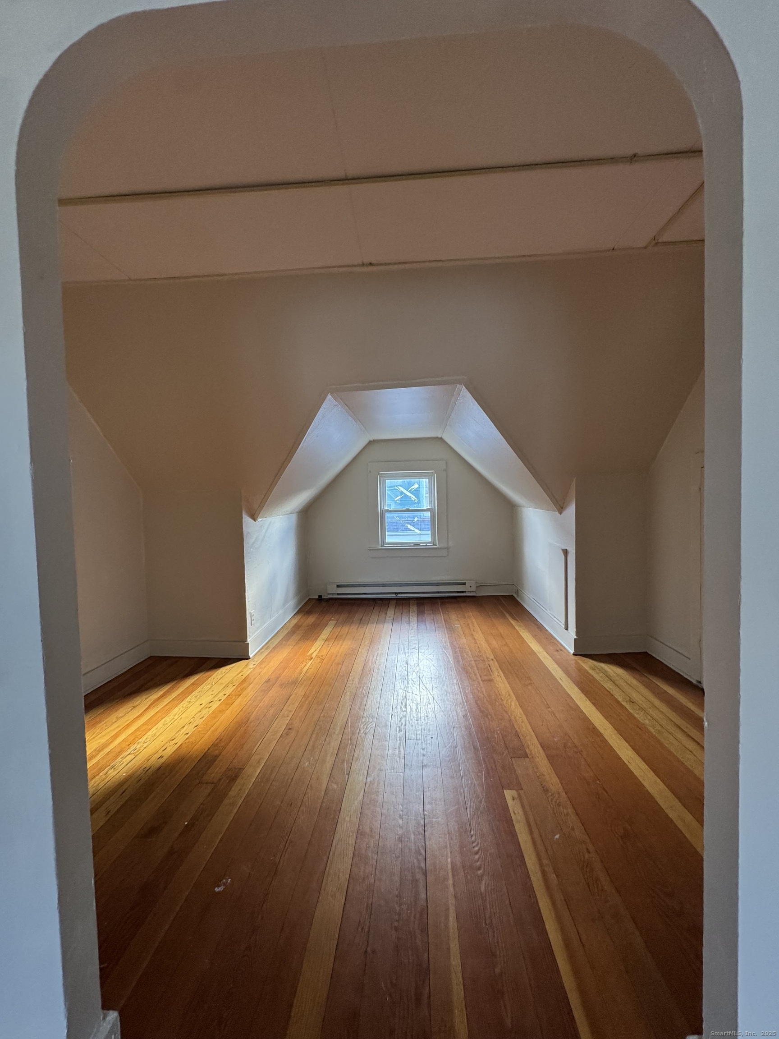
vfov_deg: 102.1
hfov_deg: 85.7
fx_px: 420
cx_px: 390
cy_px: 520
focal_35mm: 14
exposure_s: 1/120
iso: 320
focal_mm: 2.22
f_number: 2.2
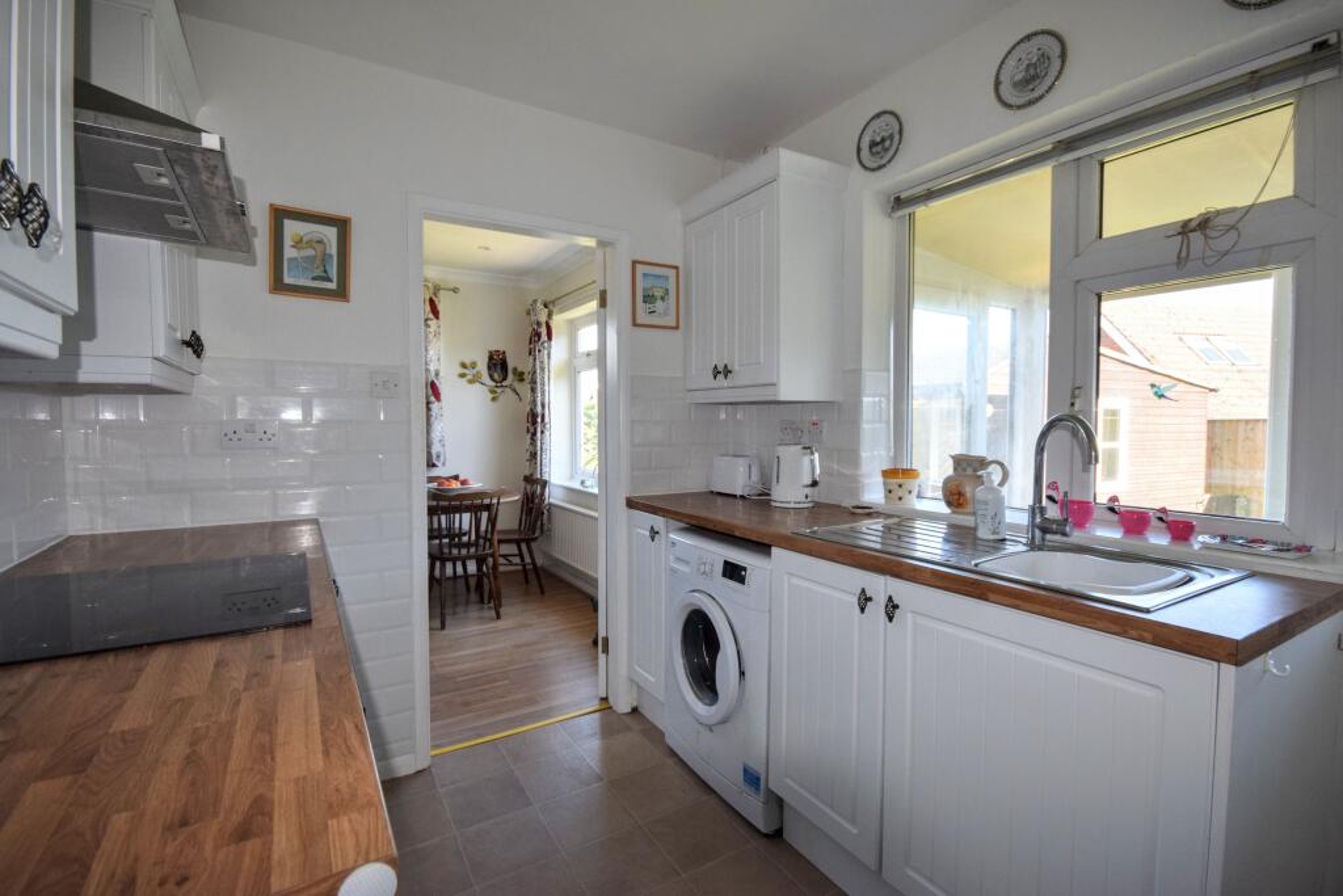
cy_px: 448
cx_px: 672
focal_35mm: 15
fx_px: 560
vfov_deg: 77.3
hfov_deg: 100.4
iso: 720
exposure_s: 1/125
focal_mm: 10
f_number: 5.6
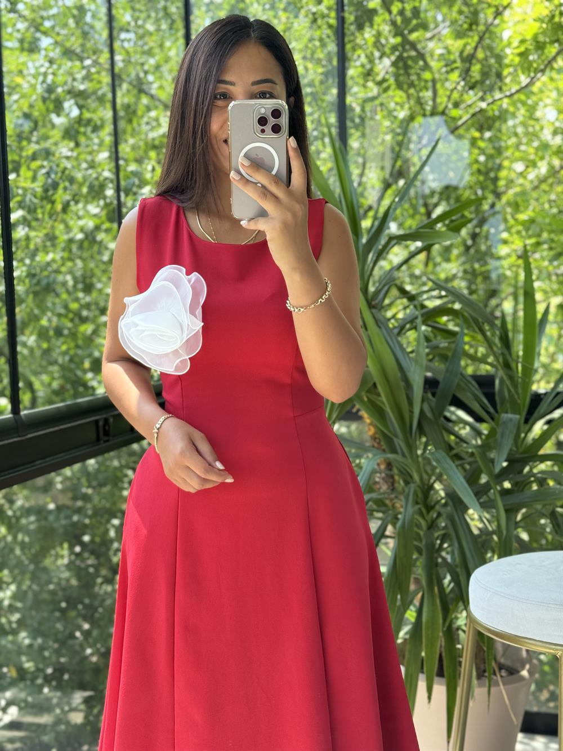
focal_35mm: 48
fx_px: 1041
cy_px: 376
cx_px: 282
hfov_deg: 30.3
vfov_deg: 39.7
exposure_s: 1/168
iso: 80
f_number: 1.78
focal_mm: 6.76
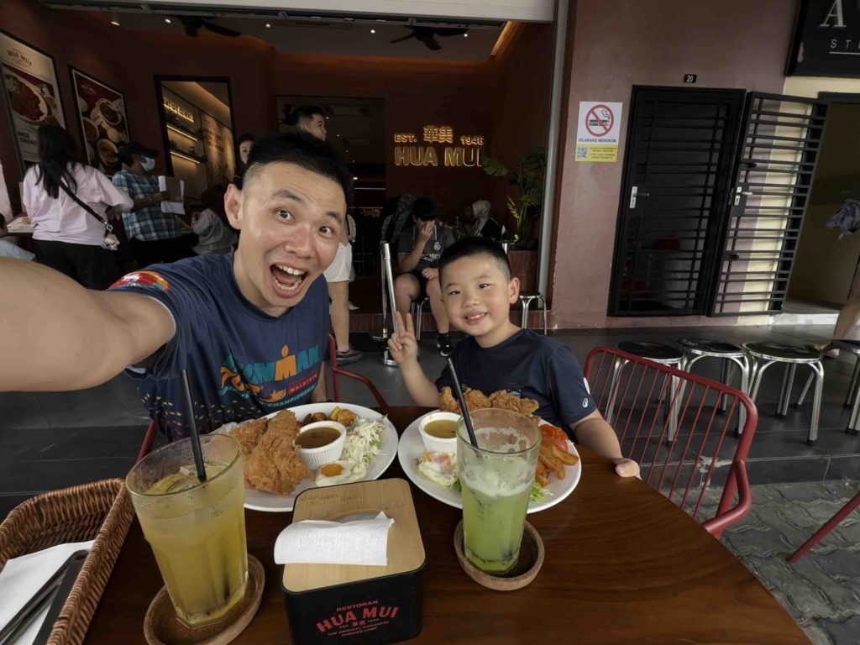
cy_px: 322
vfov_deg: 85.7
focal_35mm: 14
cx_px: 430
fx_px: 348
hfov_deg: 102.1
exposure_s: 1/205
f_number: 2.2
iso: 50
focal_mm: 2.22
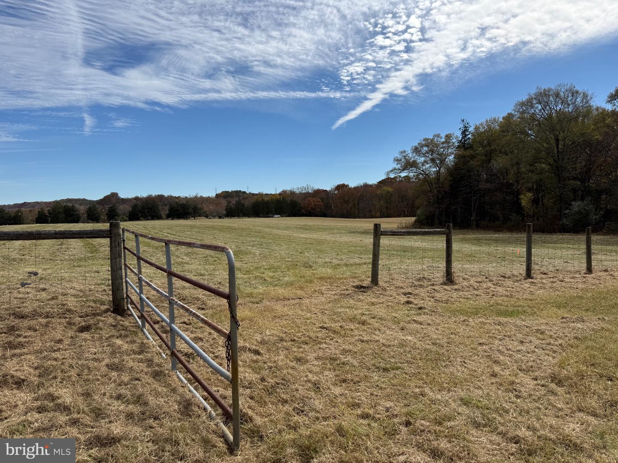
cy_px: 232
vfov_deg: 56.8
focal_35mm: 24
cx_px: 309
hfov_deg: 71.6
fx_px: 428
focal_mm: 6.76
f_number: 1.78
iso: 80
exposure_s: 1/6711
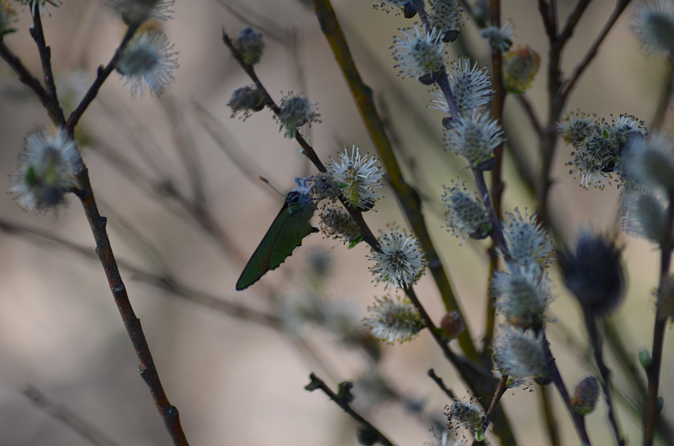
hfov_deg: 6.9
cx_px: 337
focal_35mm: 300
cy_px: 223
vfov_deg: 4.6
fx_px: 5605
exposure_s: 1/125
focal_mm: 200
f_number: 8
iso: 180
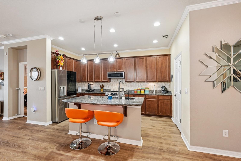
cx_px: 120
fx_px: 107
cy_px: 80
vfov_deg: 73.7
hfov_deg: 96.7
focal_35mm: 16
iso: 400
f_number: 8
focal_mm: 16
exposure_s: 1/5
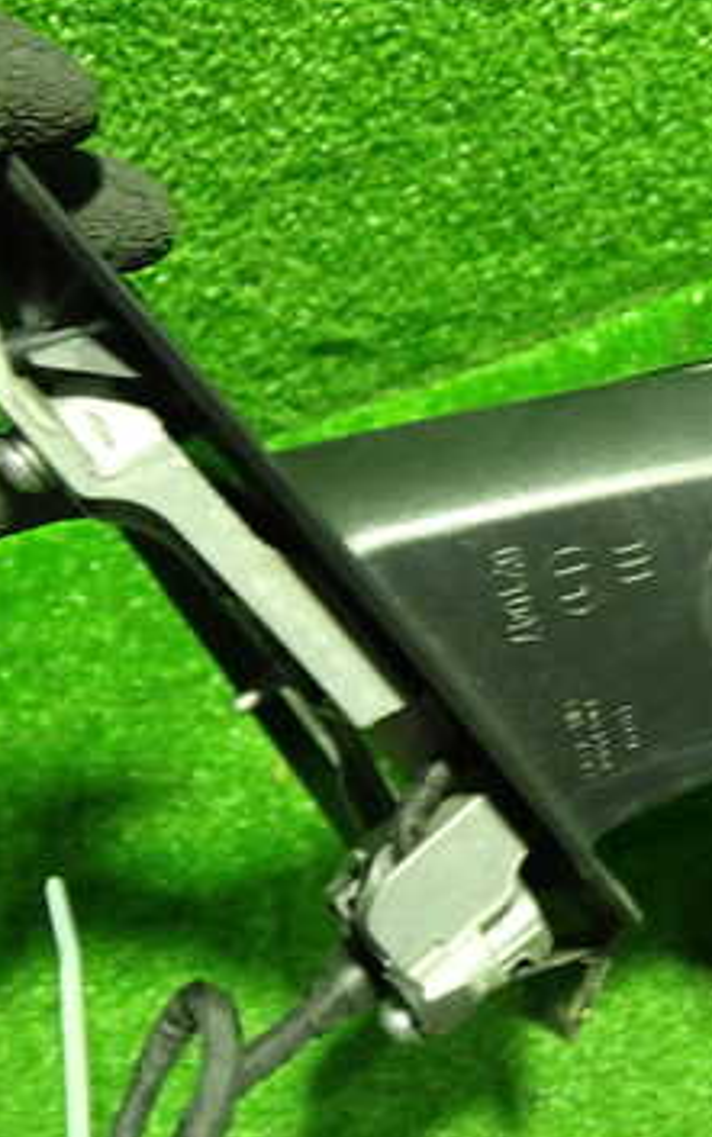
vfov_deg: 37.5
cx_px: 825
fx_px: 1674
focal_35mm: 54
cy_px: 625
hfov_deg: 22.4
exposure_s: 1/30
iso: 800
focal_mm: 5.4
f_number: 2.3
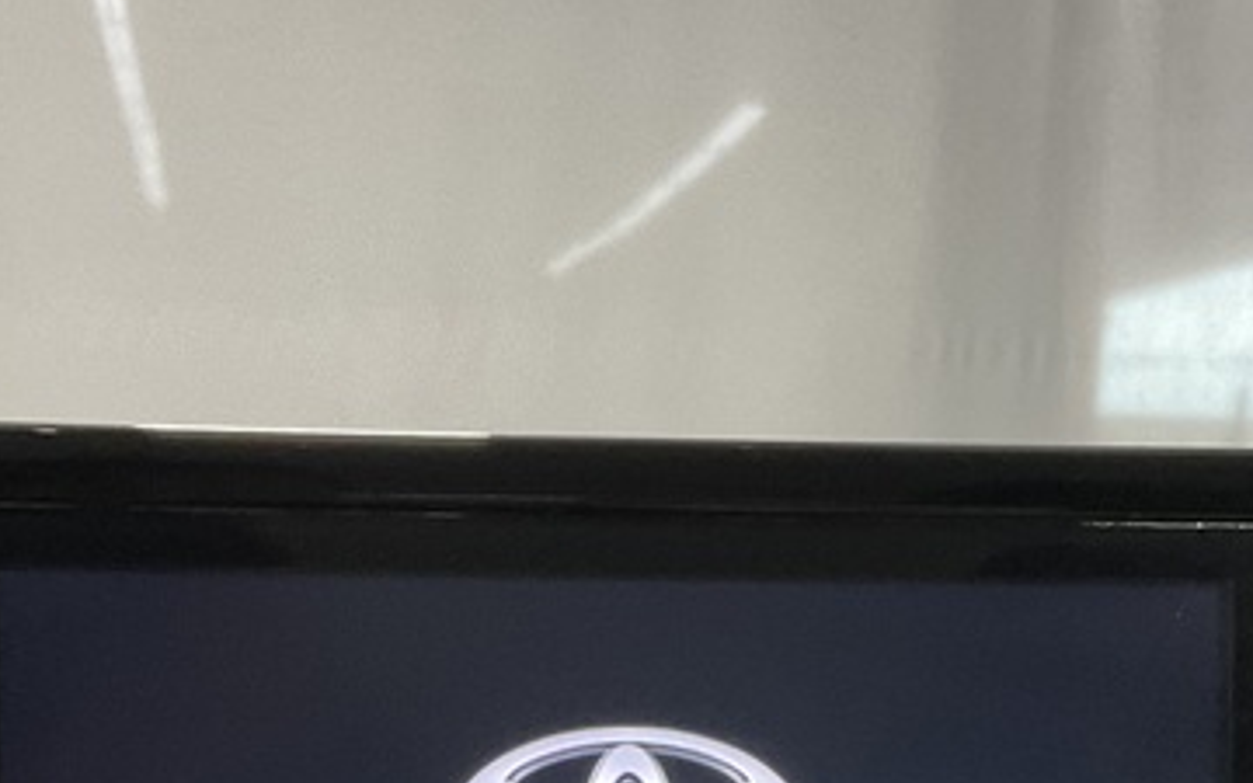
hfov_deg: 25.2
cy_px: 1079
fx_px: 2800
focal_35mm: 82
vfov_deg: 15.0
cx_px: 613
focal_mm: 3
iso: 125
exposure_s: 1/60
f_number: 1.8
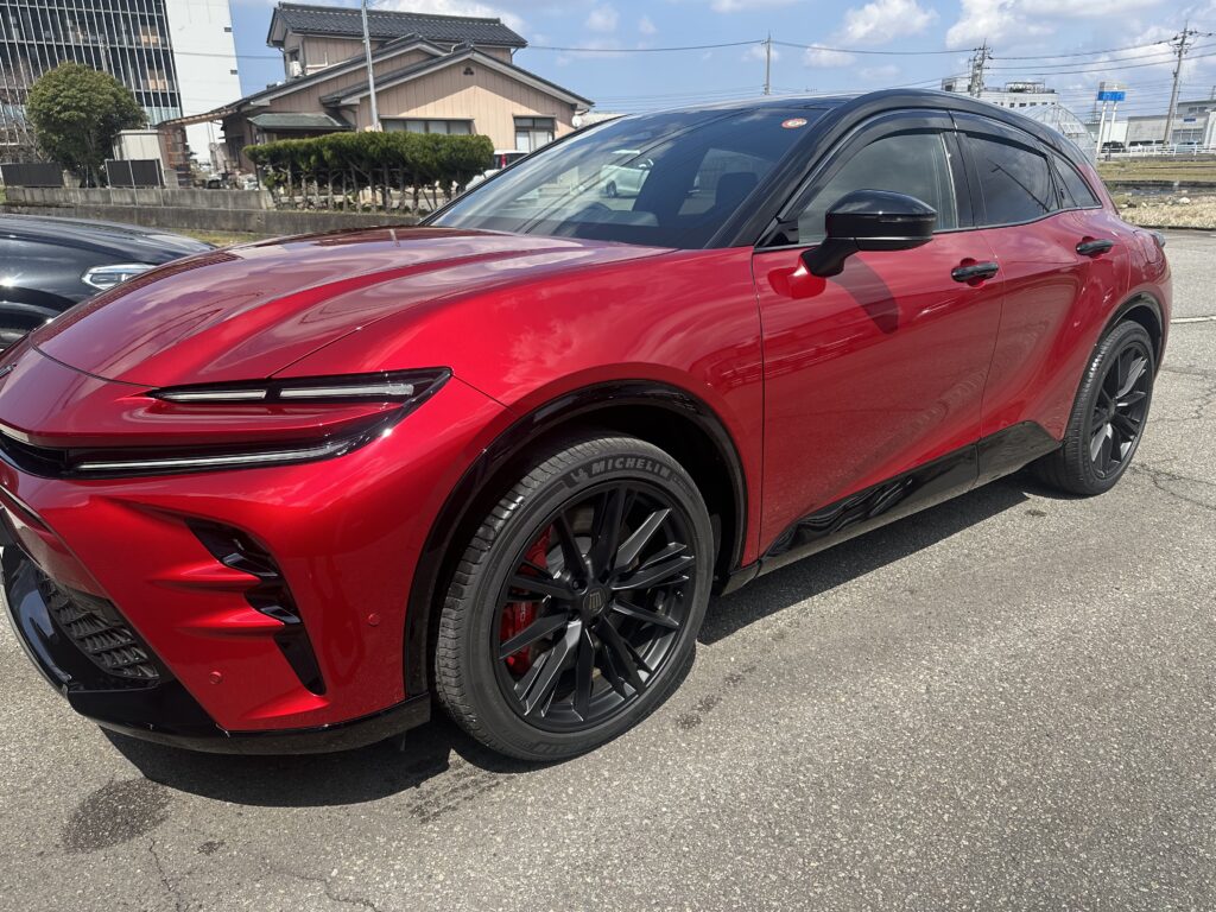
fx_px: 843
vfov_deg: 56.8
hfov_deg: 71.6
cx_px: 608
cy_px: 456
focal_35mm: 24
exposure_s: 1/2809
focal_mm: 6.86
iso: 80
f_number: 1.78
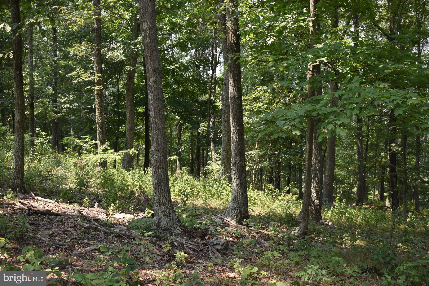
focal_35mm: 42
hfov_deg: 46.4
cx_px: 214
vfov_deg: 31.9
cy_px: 143
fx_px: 500
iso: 400
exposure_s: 1/500
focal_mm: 28
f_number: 5.6
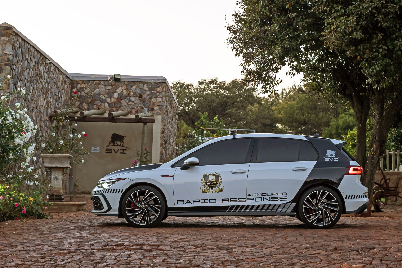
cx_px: 201
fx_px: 837
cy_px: 134
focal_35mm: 75
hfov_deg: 27.0
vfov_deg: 18.2
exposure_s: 1/250
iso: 200
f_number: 5
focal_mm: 50
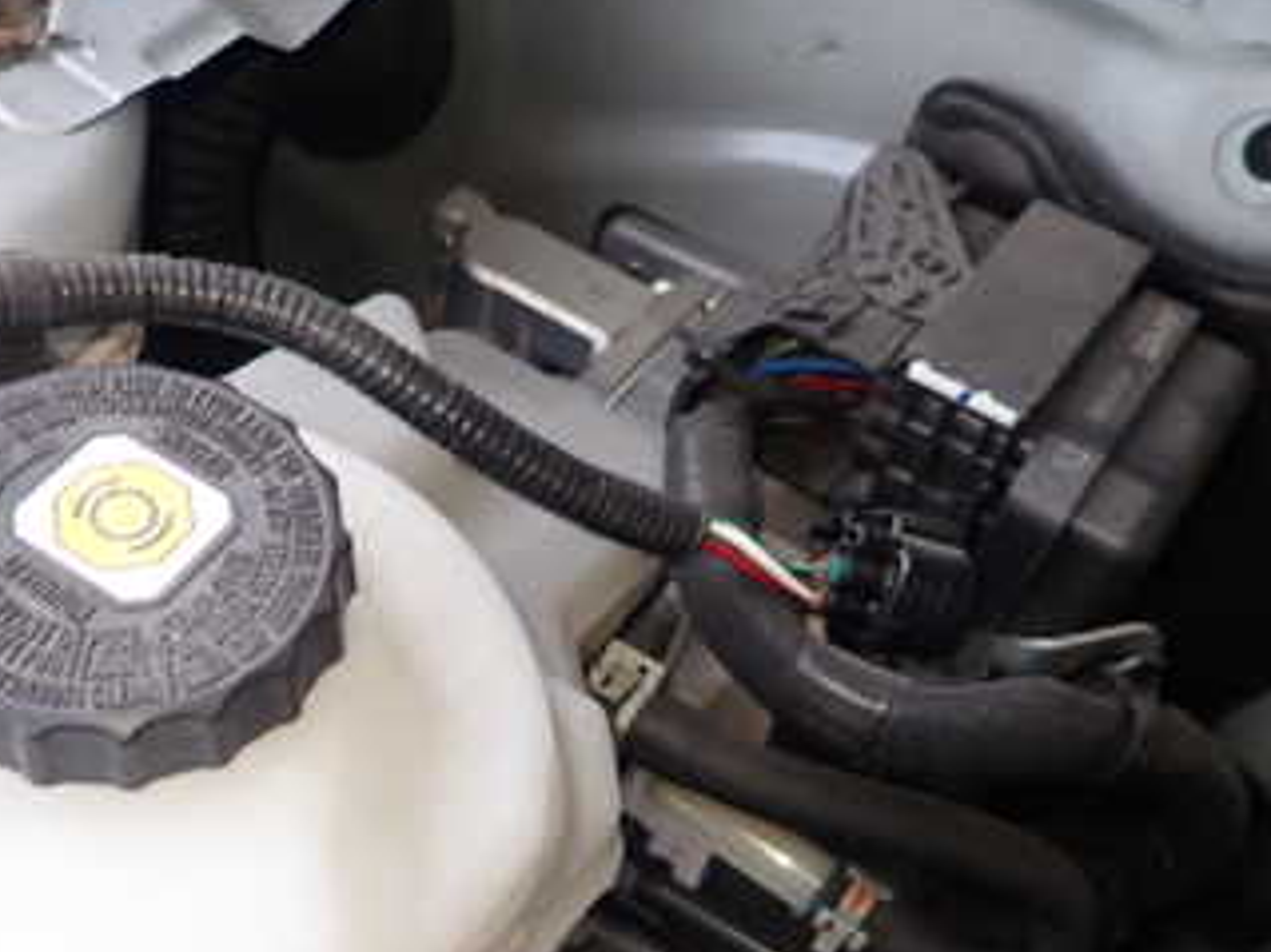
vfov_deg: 30.4
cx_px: 430
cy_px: 713
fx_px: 1725
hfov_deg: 40.0
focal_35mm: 47
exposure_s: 1/30
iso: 250
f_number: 2
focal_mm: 4.5
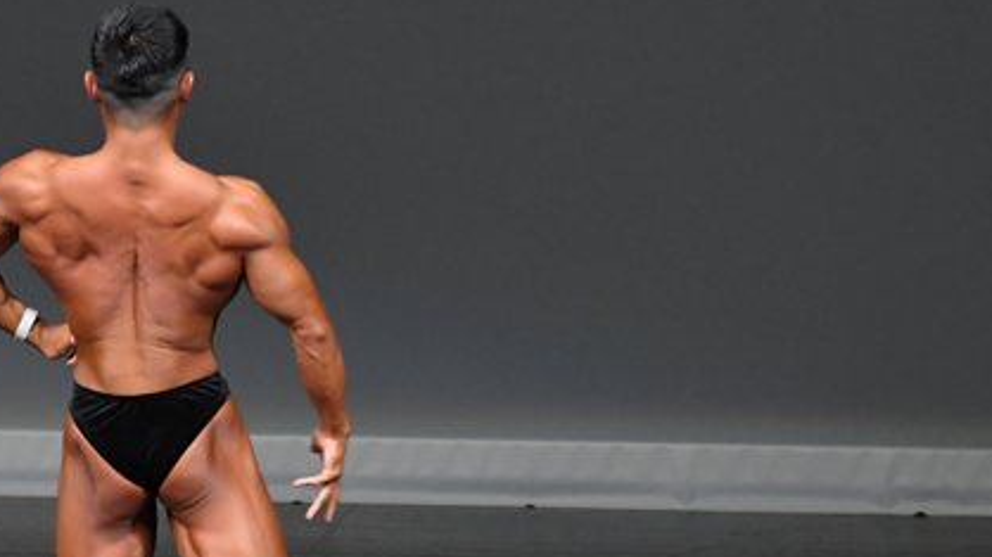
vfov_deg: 1.8
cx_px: 239
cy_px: 446
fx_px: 17621
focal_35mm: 670
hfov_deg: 3.2
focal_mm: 230
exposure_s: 1/400
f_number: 5.6
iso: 4000
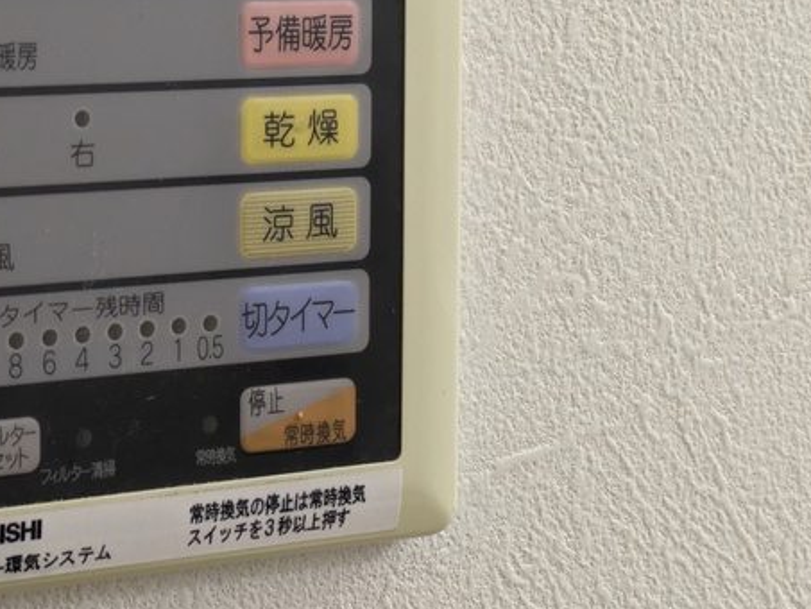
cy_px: 172
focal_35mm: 108
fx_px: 2531
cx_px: 122
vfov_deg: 13.7
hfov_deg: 18.0
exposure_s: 1/120
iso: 214
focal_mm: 5.43
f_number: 1.89
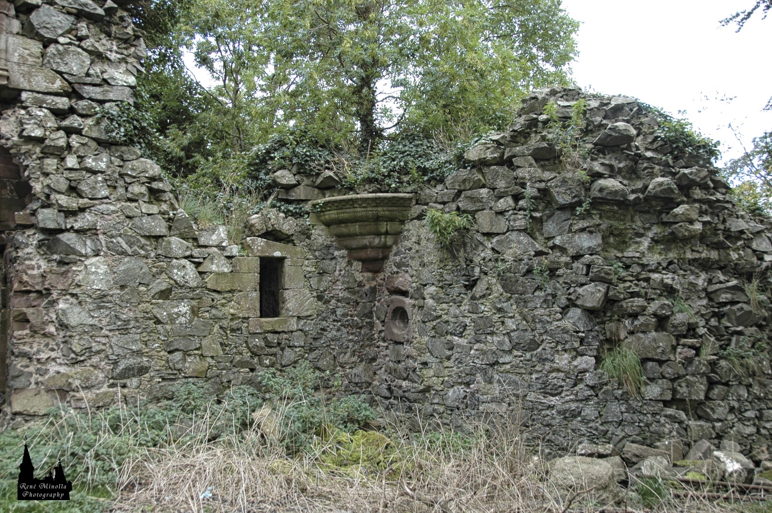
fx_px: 643
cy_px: 256
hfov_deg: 62.0
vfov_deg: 43.5
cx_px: 386
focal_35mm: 30
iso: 200
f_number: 4
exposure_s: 1/60
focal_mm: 20
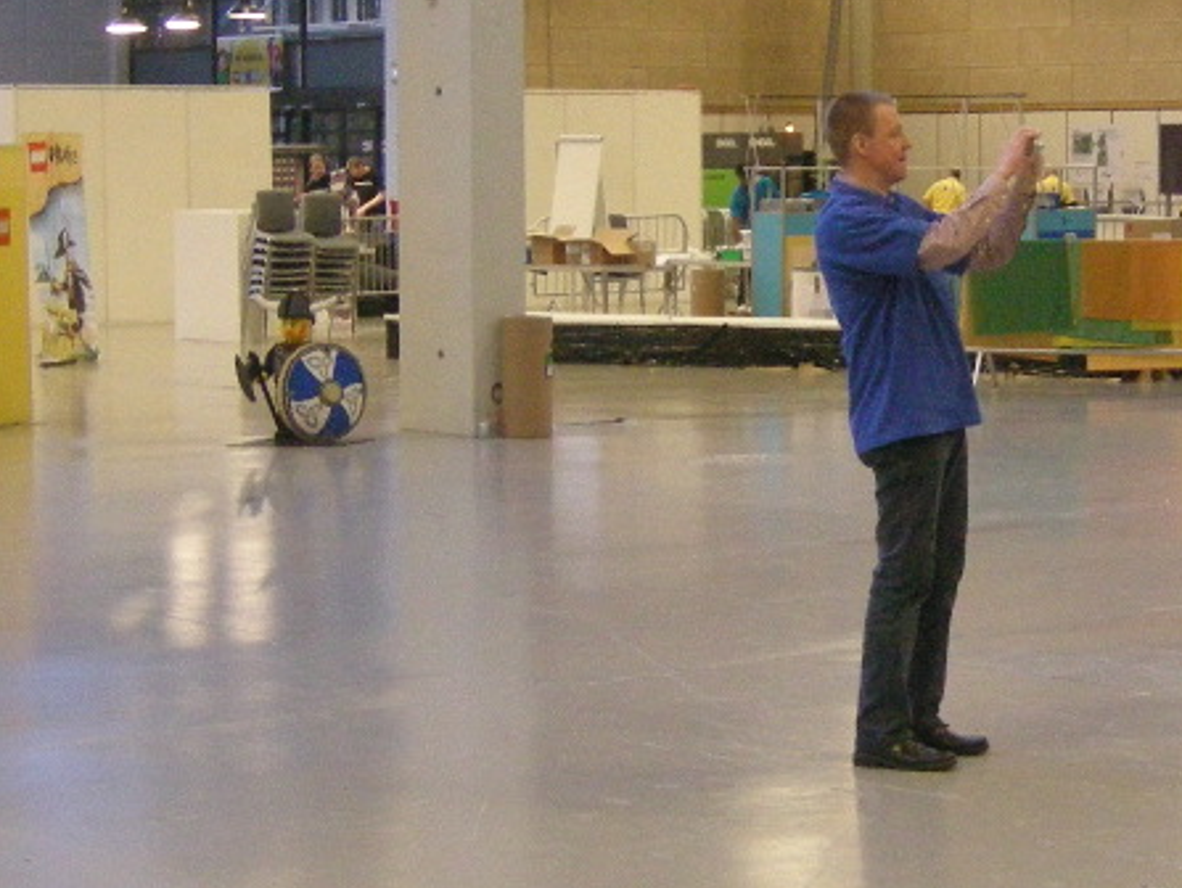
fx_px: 3520
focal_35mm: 103
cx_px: 1097
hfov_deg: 18.7
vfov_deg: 14.4
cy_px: 344
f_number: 2.7
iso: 400
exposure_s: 1/22
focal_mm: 7.5
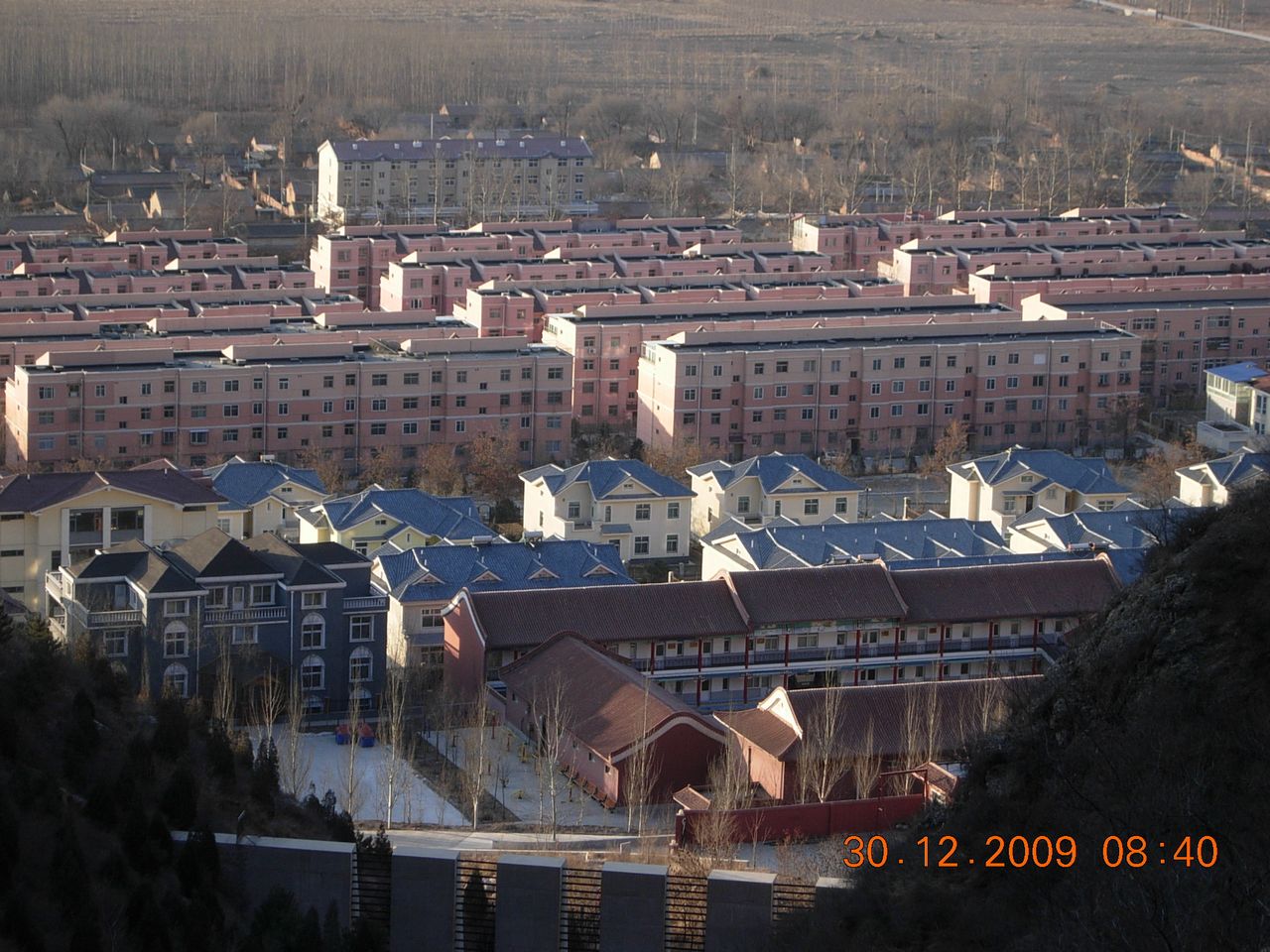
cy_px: 476
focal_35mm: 126
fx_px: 4623
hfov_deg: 15.6
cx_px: 635
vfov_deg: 11.8
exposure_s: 1/95.8
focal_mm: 26.3
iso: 50
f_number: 5.3
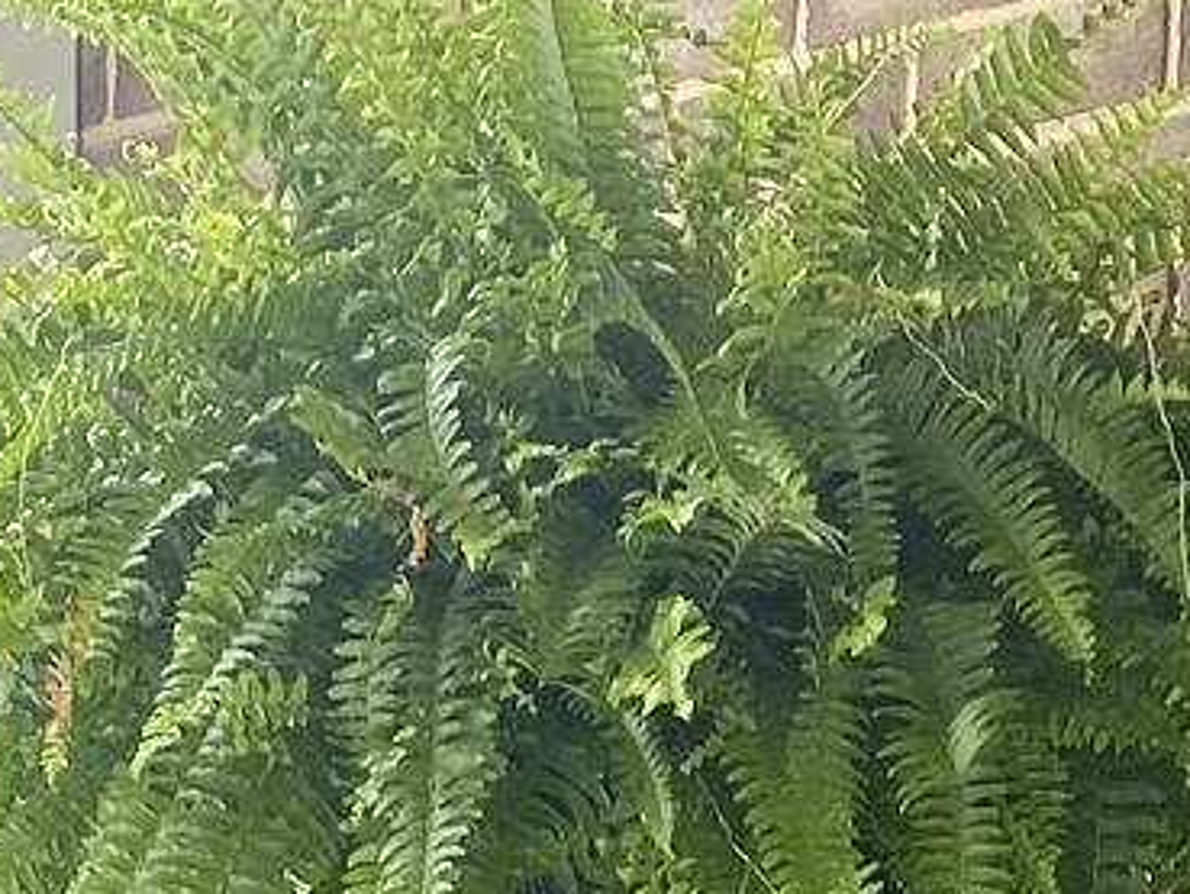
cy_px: 2240
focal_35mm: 141
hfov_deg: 13.9
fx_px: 4849
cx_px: 906
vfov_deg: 9.3
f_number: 1.8
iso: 100
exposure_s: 1/122
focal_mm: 4.25
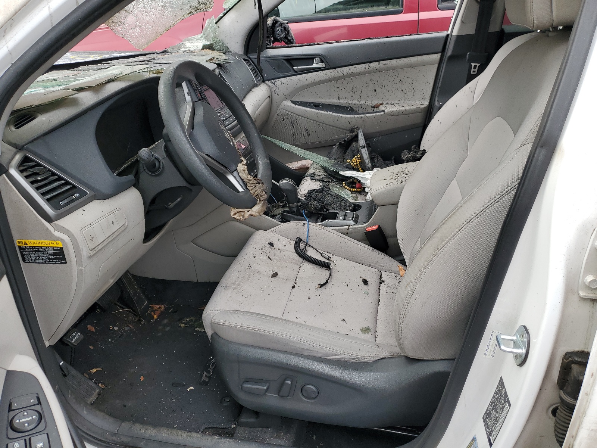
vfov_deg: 53.1
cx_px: 298
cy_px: 224
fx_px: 448
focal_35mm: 26
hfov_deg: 67.3
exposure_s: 1/147
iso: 50
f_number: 1.5
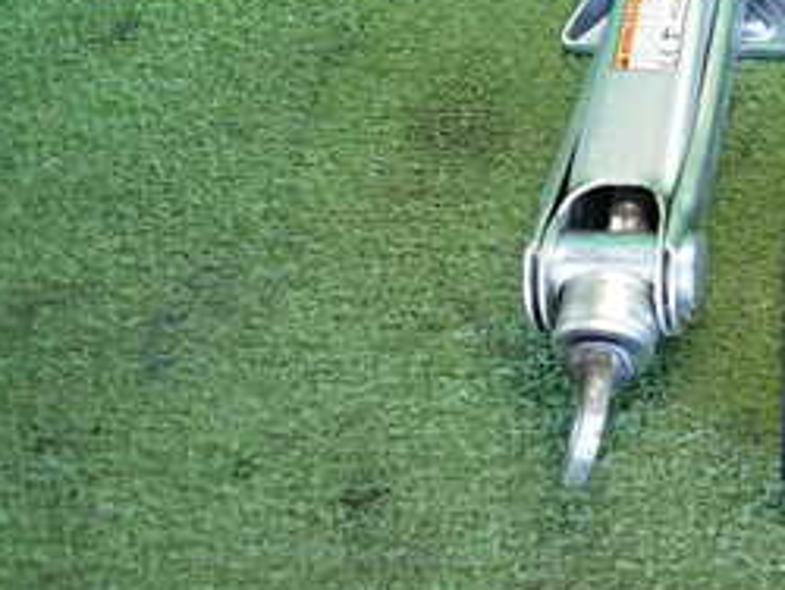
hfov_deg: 28.3
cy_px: -19
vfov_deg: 23.3
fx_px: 1362
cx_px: 929
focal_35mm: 60
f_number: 2
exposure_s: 1/30
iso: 250
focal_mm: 4.5
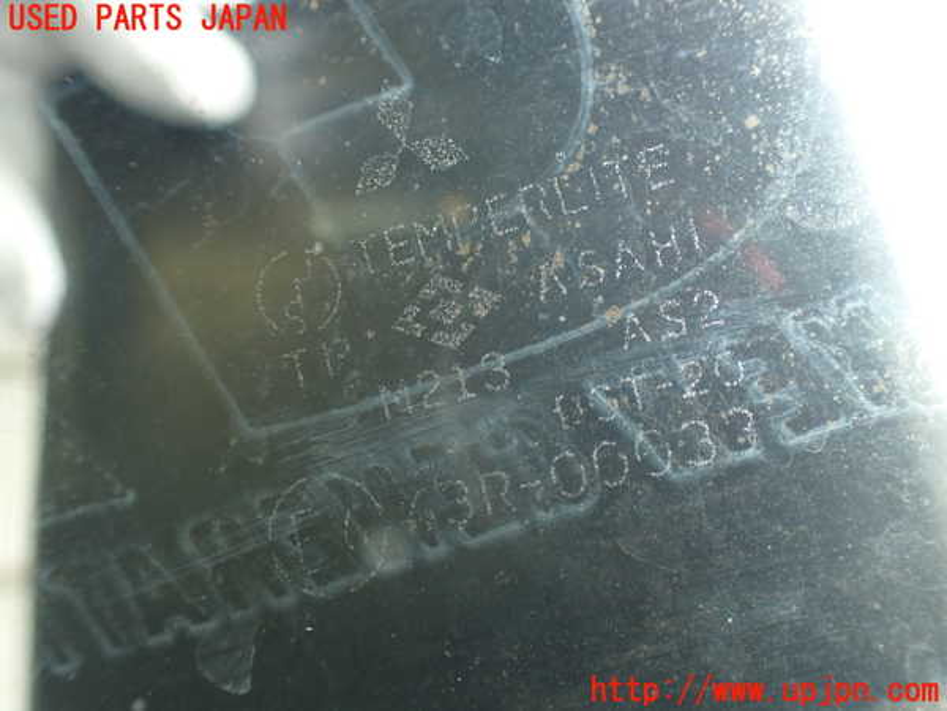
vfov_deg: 44.2
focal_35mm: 32
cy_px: 356
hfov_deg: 56.8
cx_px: 474
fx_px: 875
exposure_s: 1/40
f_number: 2.4
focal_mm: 5.79
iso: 200
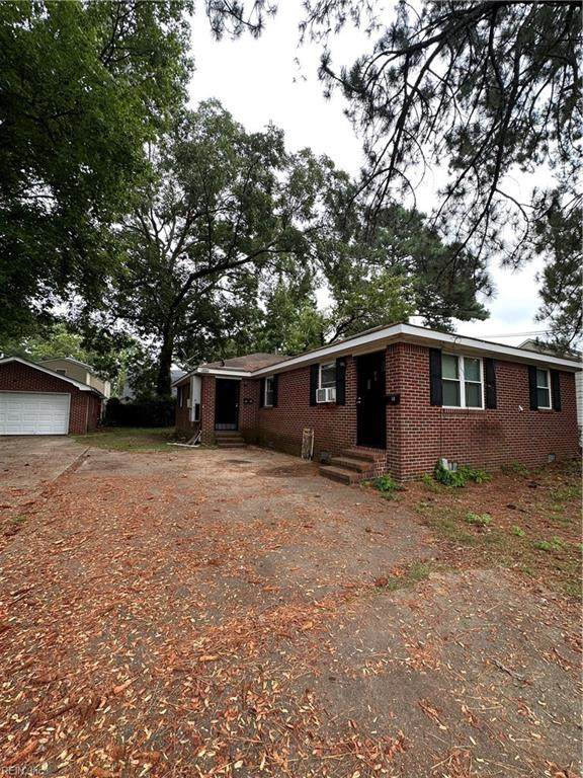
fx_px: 314
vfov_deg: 102.1
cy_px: 389
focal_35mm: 14
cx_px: 292
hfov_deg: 85.7
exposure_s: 1/296
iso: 40
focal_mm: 2.22
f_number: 2.2
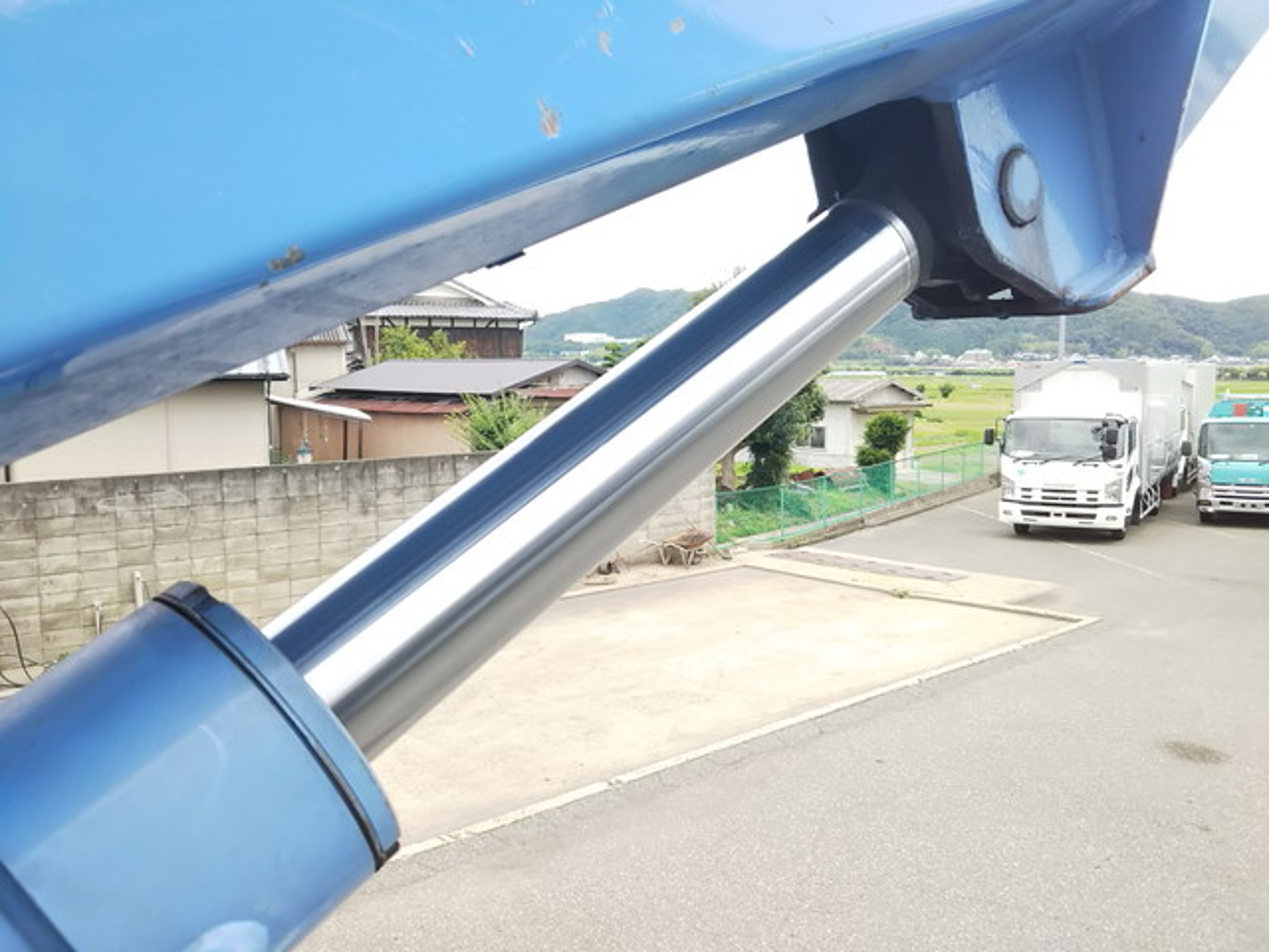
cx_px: 634
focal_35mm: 30
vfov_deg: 46.8
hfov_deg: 60.0
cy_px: 476
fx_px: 1100
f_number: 2.2
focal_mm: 4
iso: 20
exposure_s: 1/149
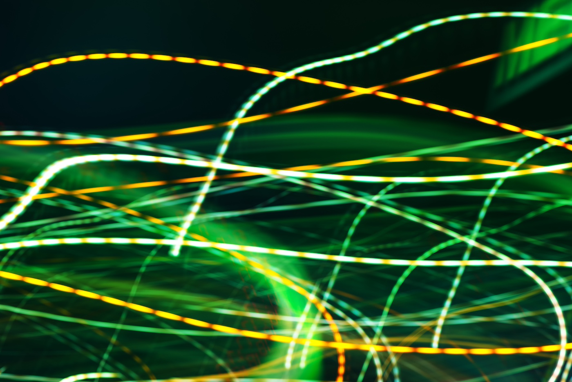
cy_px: 191
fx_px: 1669
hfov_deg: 19.4
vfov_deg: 13.1
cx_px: 286
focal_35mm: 105
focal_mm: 105
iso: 50
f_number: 8
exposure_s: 2
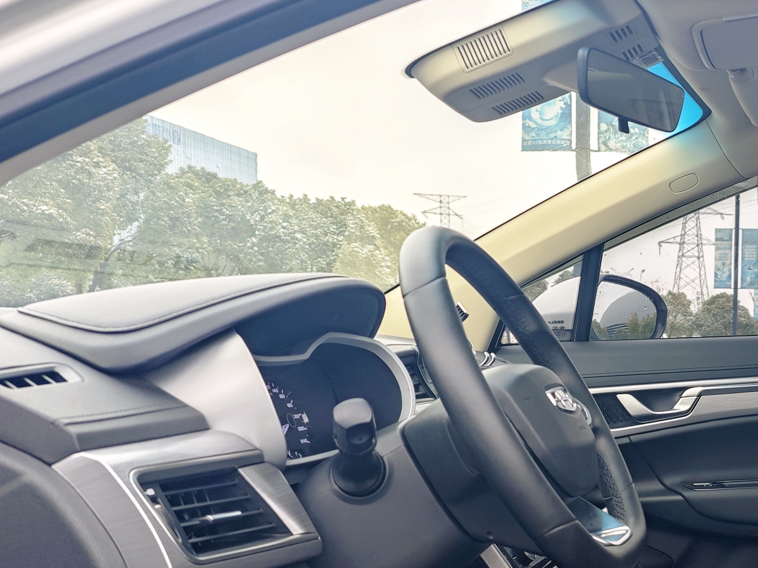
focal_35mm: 51
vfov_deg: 28.0
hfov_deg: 34.3
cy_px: 452
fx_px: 1117
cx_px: 748
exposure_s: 1/109
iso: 50
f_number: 1.6
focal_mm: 6.55
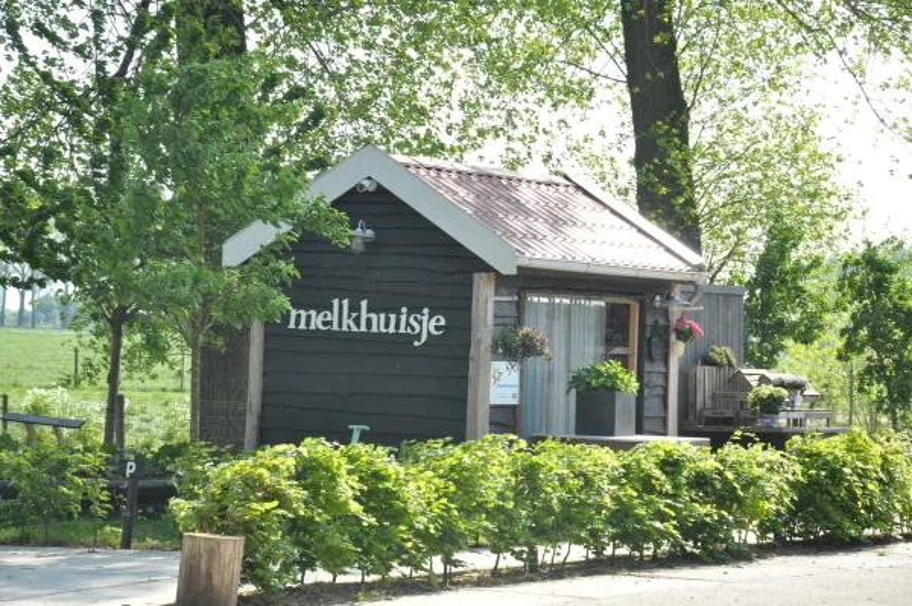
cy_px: 303
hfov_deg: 17.1
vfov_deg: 11.4
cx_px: 456
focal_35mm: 120
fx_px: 3037
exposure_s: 1/800
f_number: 7.1
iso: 1000
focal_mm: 80
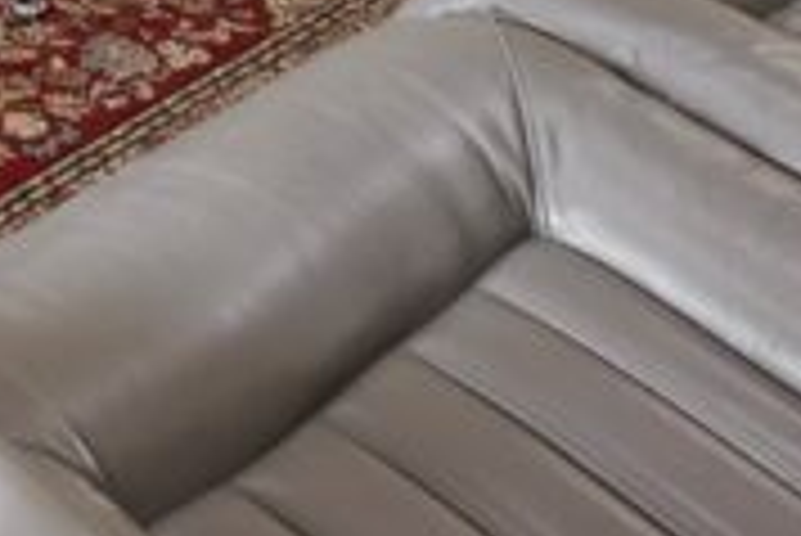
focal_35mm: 92
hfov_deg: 20.1
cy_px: -986
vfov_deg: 10.9
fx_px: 2049
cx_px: -261
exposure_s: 1/4
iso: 400
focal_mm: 16
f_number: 8
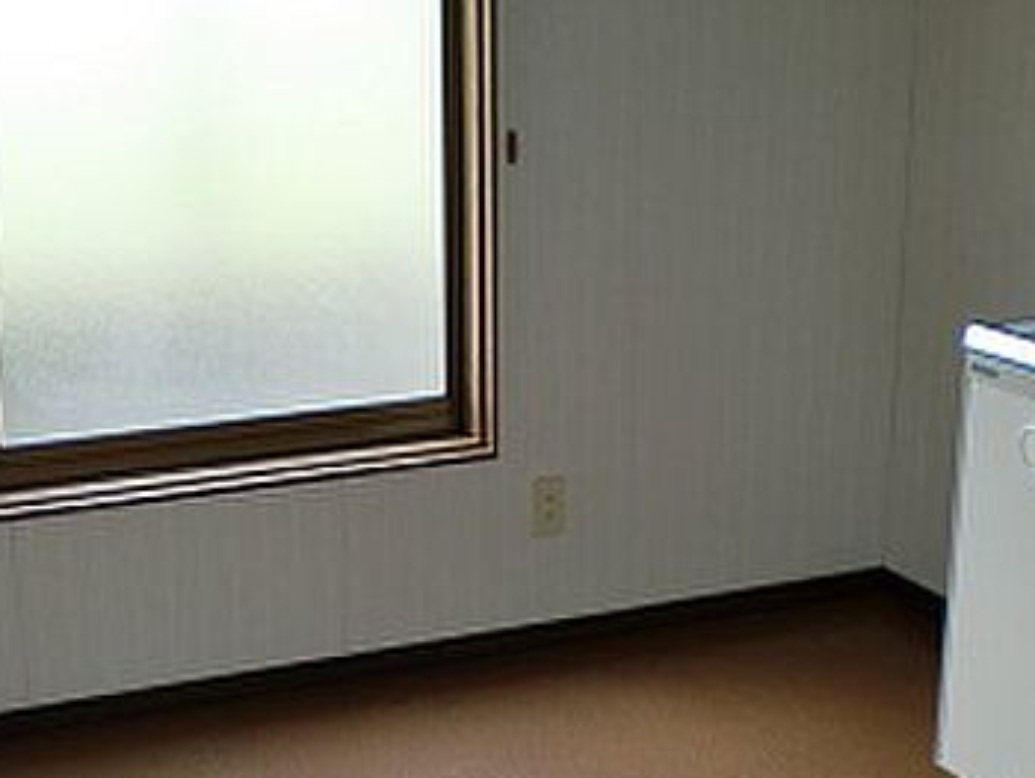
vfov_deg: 22.7
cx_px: 455
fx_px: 1915
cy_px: 609
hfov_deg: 30.2
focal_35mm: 64
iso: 64
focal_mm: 6.3
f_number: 3.1
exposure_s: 1/60
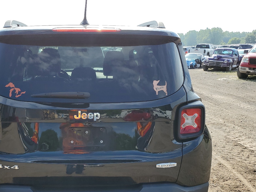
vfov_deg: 36.3
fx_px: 288
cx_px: 84
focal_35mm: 39
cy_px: 133
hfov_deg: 47.1
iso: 50
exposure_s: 1/2000
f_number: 1.5
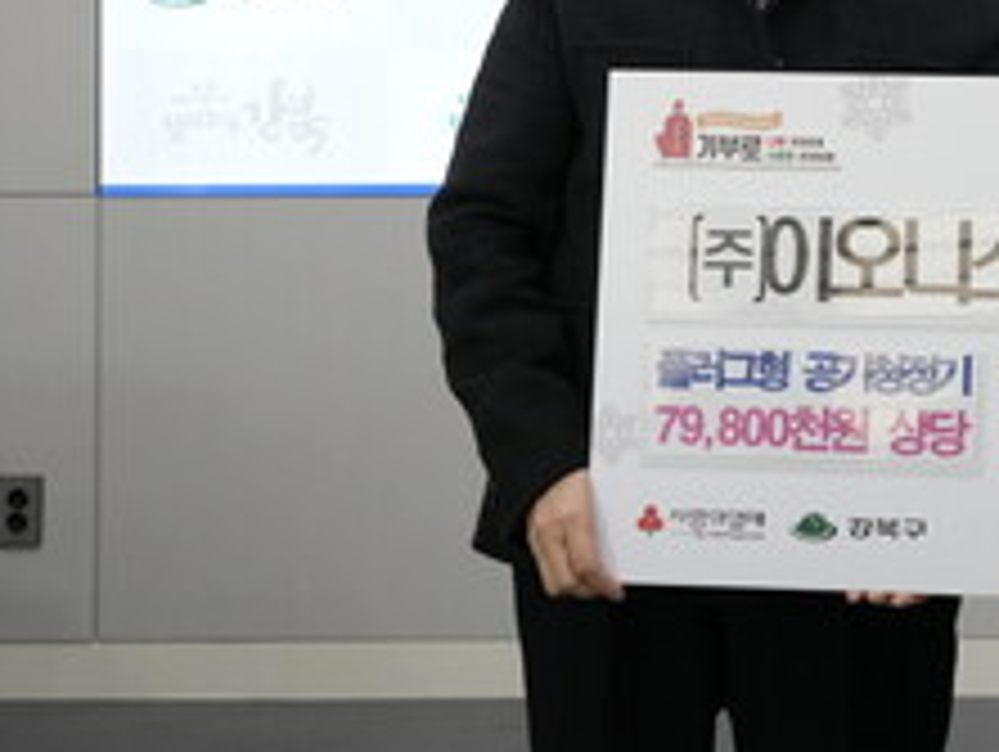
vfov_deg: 15.1
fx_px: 2774
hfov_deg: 19.7
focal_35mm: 96
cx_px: 1053
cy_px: -23
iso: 2000
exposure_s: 1/160
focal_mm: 37
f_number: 5.6
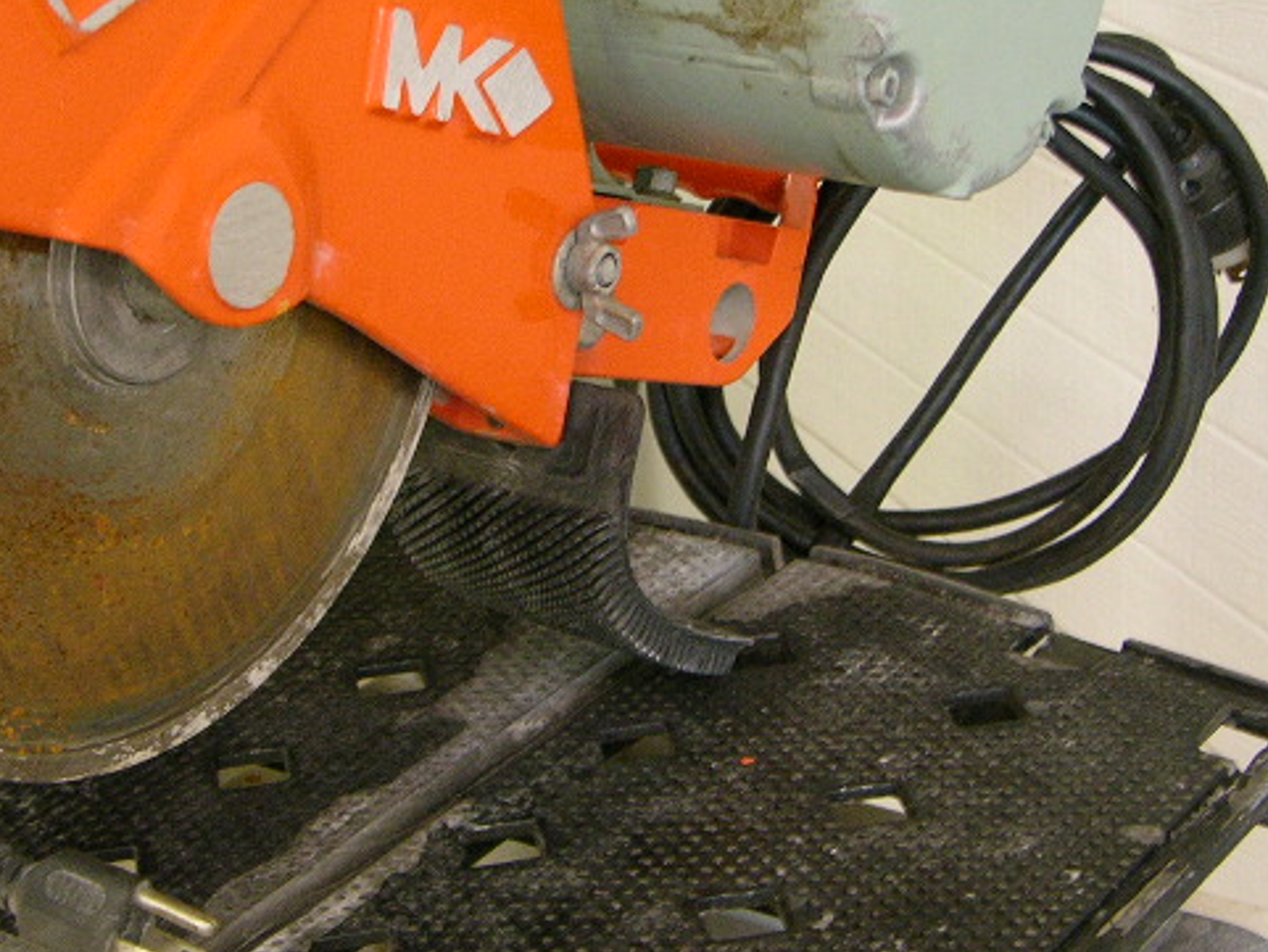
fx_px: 3041
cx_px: 538
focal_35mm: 83
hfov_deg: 23.5
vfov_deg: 17.8
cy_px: 398
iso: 167
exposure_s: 1/4.7
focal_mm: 10
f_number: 2.9
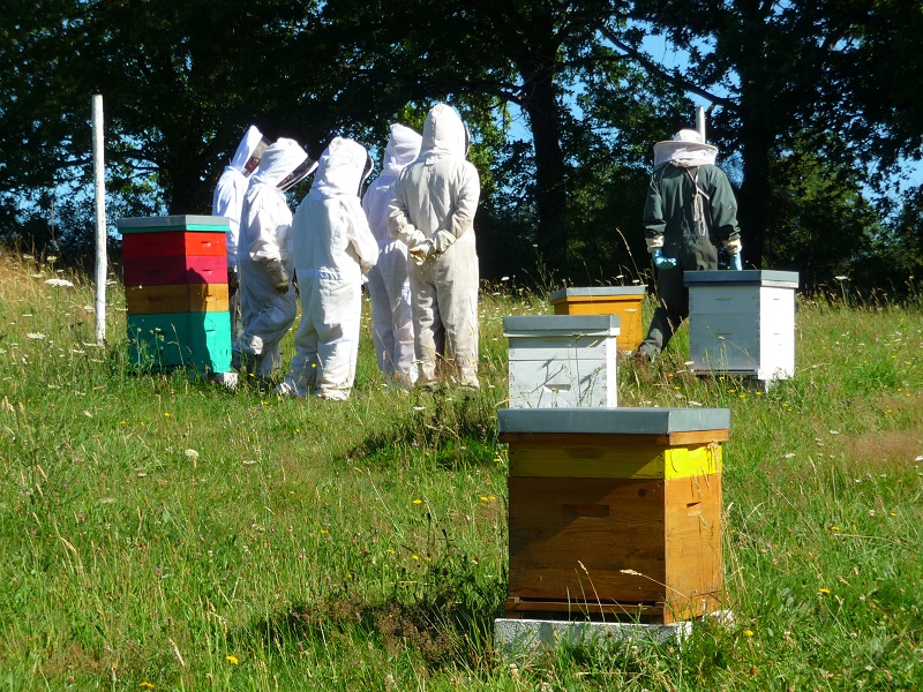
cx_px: 462
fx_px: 2986
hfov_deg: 17.6
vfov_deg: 13.2
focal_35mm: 112
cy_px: 346
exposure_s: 1/400
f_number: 4.7
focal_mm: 19.1
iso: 100
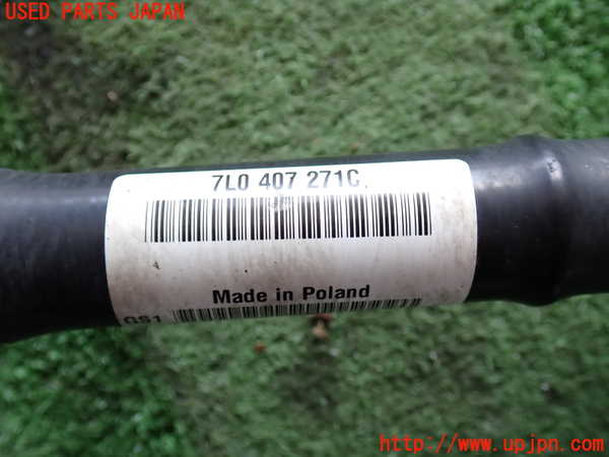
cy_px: 228
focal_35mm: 36
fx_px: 633
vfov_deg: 39.7
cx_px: 304
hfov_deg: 51.4
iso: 100
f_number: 2.5
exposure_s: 1/80
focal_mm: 6.37
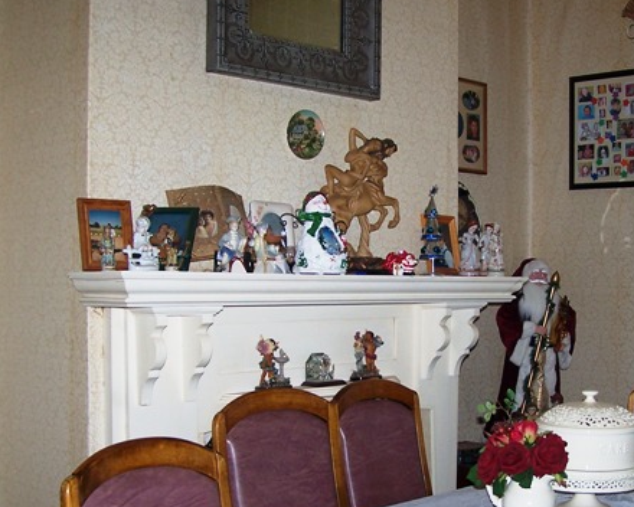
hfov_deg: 34.3
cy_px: 313
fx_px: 1013
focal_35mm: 54
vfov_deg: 28.0
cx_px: 435
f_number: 2.8
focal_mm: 6.3
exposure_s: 1/60
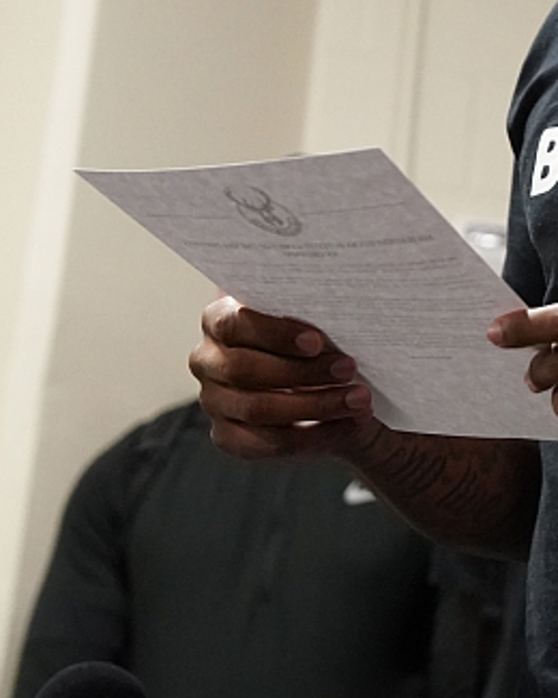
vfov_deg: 13.4
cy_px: -31
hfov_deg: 10.4
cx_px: 929
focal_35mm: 142
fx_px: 2931
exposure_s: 1/250
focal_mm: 48
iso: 6400
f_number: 3.5
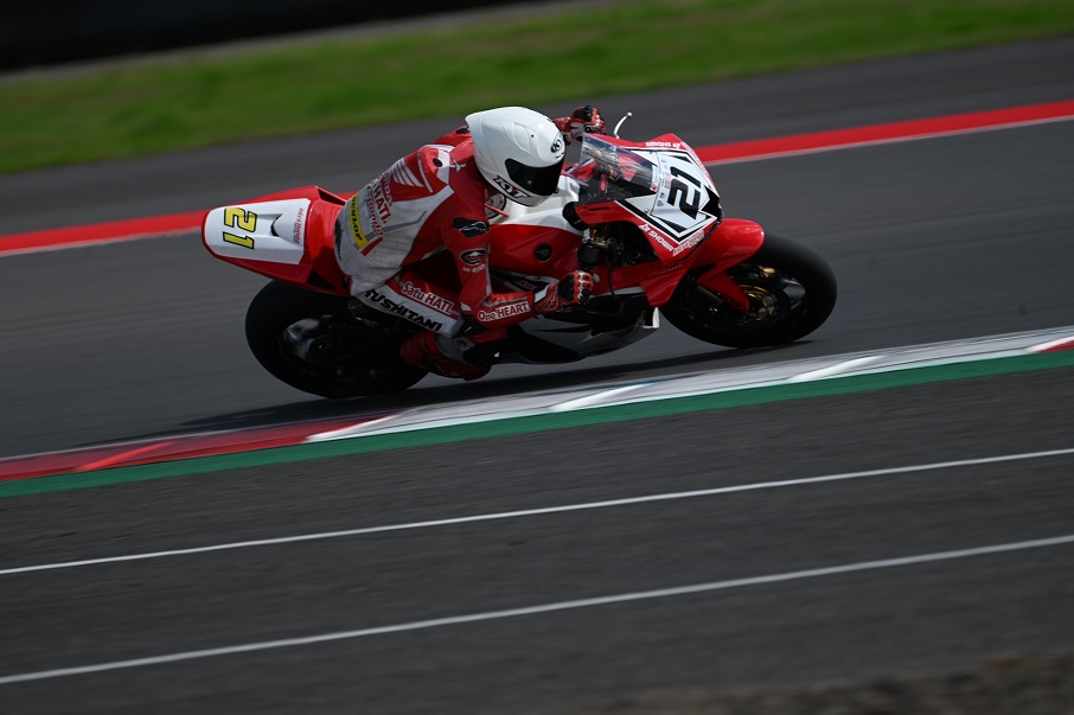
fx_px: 17889
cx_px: 537
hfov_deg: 3.4
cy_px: 358
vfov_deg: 2.3
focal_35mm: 600
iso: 125
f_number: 6.3
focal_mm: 600
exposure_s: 1/800
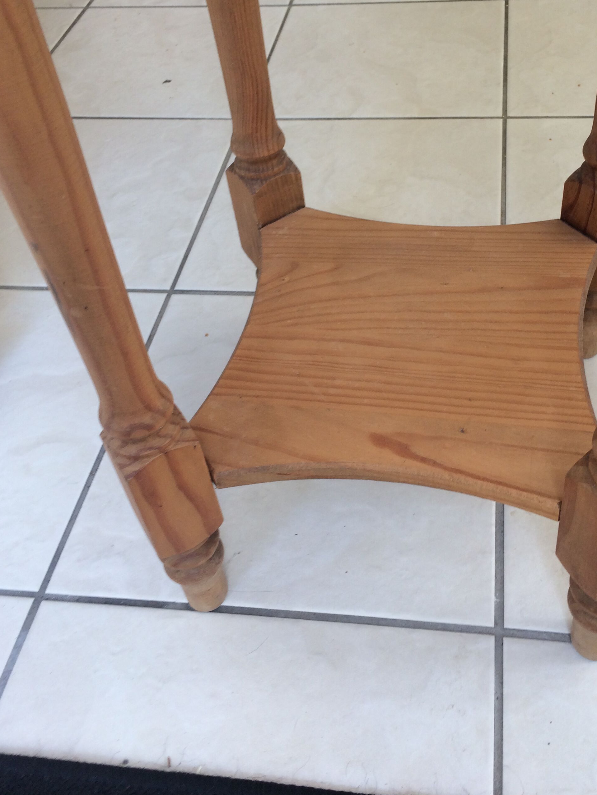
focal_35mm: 37
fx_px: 851
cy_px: 292
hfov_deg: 38.6
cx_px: 349
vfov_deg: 49.6
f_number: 2.2
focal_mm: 4.15
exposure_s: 1/100
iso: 40
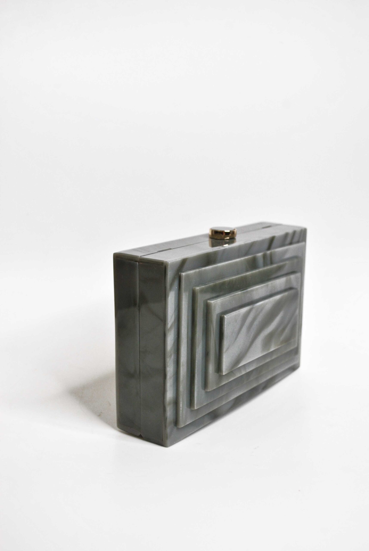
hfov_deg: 32.0
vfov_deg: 46.3
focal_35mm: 42
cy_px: 276
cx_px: 184
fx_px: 644
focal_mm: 28
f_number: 4.5
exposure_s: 1/125
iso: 220
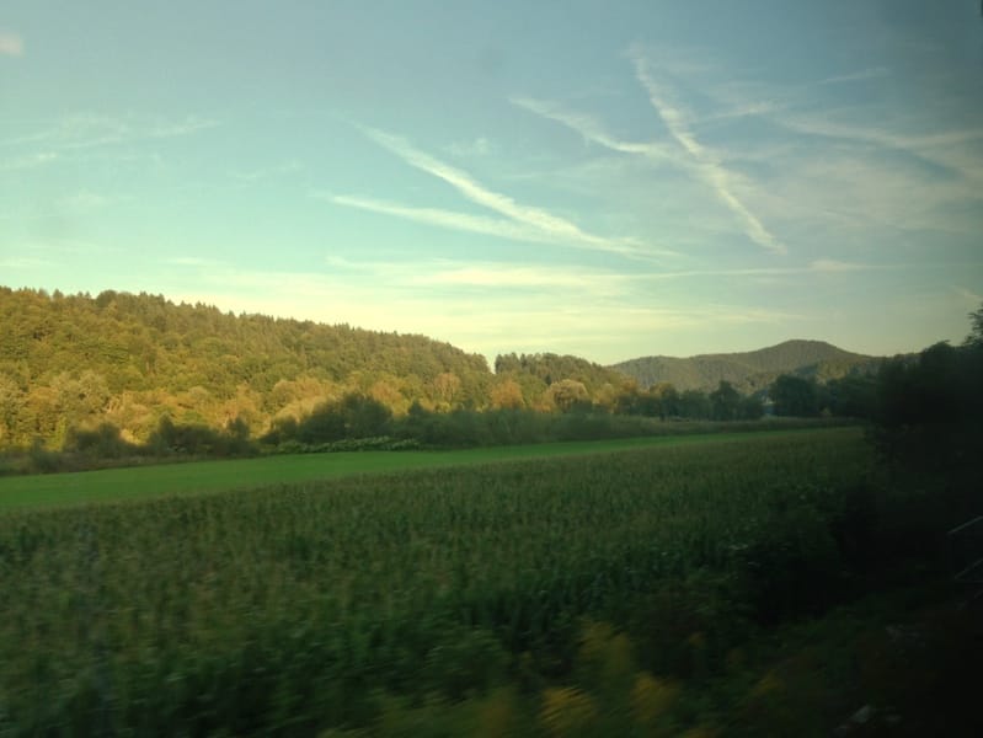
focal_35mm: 33
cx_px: 492
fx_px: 938
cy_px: 369
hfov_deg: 55.3
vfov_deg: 43.0
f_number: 2.4
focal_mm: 4.12
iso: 50
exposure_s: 1/151
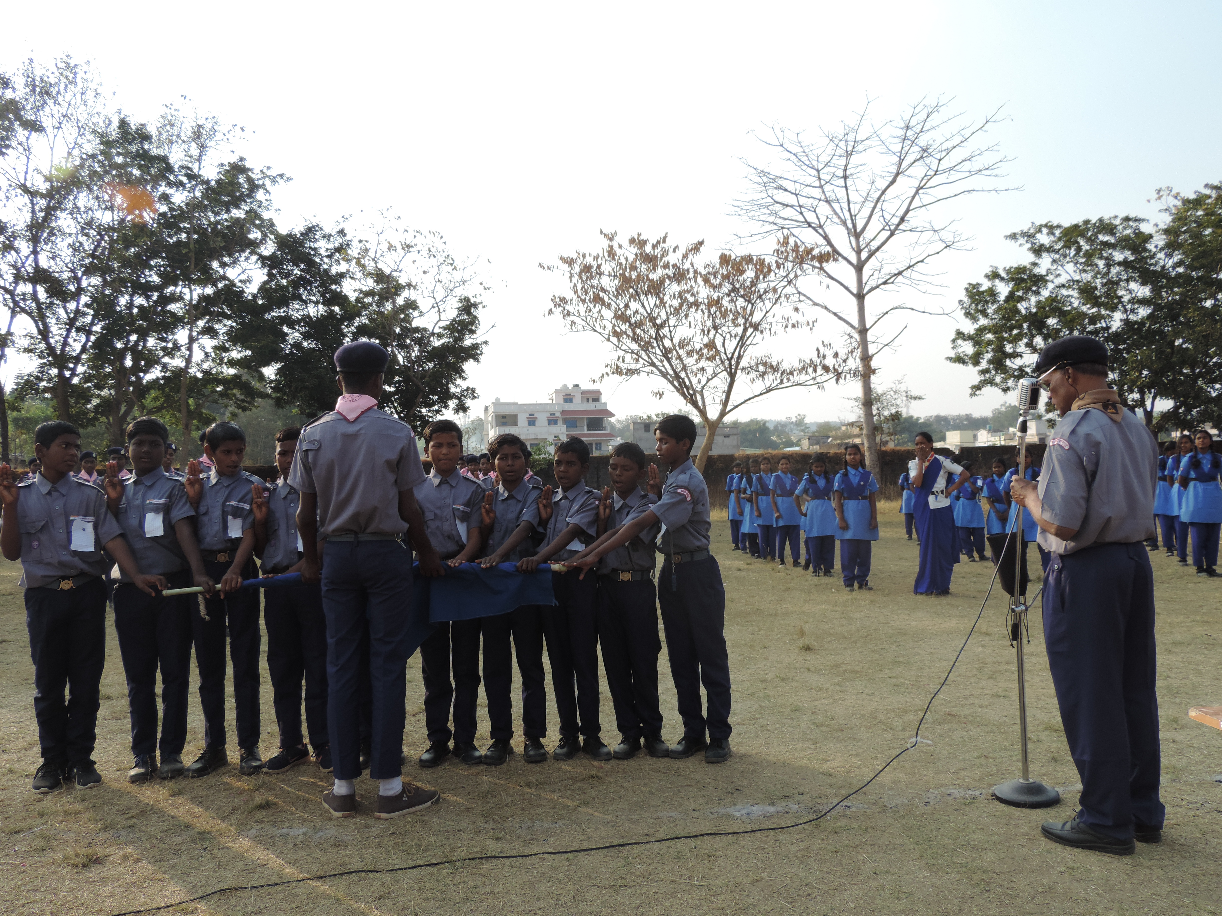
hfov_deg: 60.0
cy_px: 458
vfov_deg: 46.8
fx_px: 1059
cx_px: 611
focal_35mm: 30
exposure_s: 1/500
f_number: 3.1
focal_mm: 5.3
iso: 80
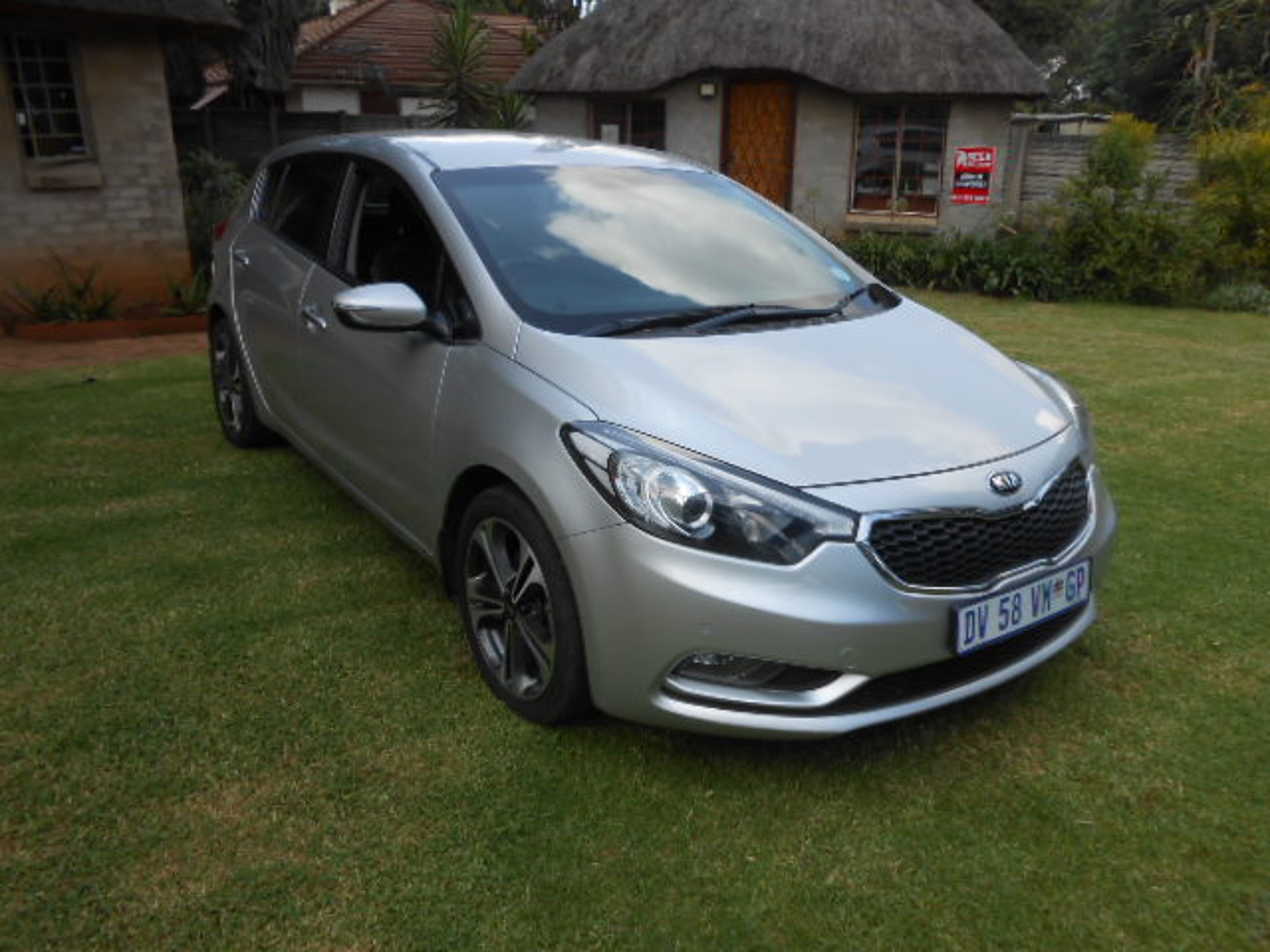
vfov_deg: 53.1
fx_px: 954
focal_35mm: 26
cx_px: 635
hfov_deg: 67.3
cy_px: 476
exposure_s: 1/400
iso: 80
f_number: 3.5
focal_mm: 4.6
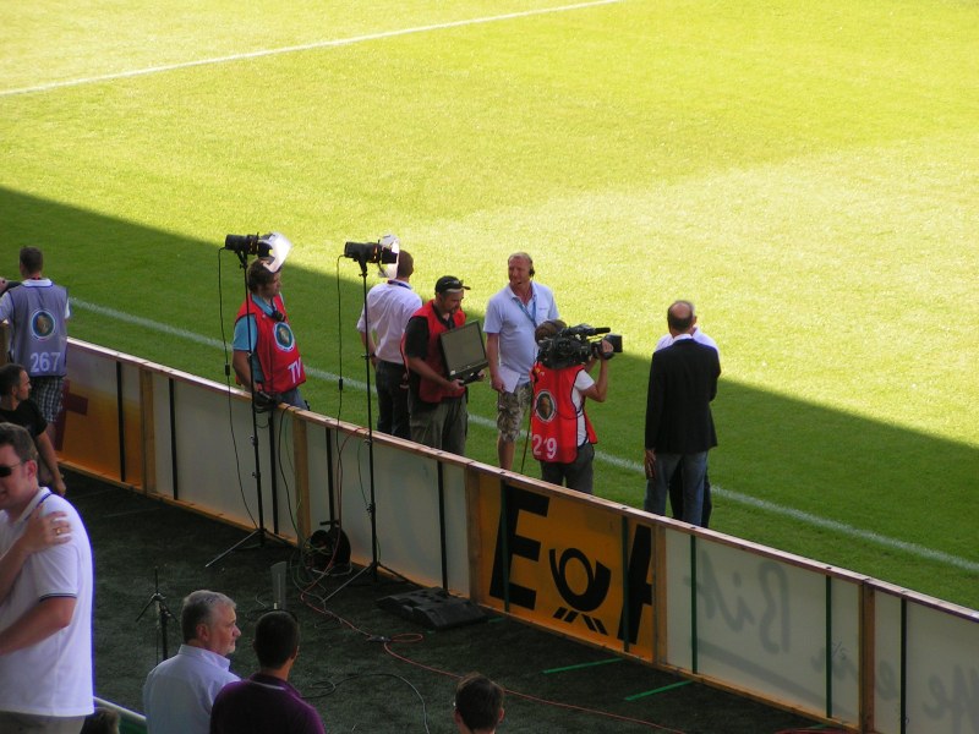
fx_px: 5317
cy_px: 367
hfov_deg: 10.5
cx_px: 490
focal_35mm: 188
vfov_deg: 7.9
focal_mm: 28.8
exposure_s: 1/200
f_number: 3.5
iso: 50
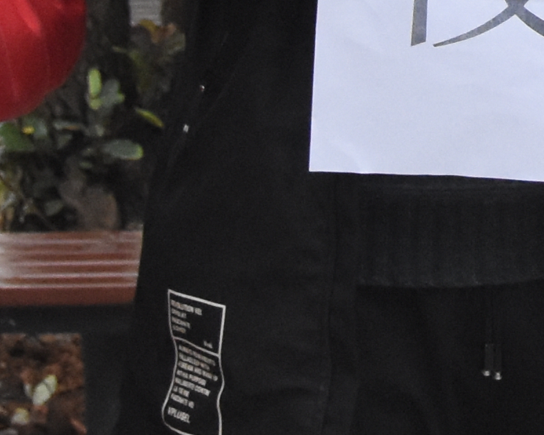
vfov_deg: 5.9
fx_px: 4137
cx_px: 939
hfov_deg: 7.3
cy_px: -350
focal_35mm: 257
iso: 2500
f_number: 5
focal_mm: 24
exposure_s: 1/100
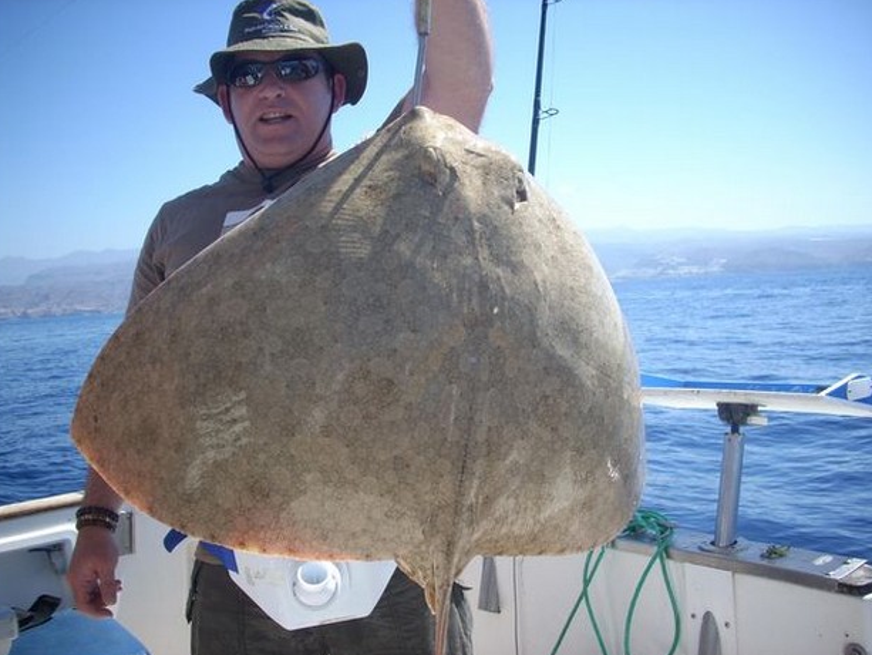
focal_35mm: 38
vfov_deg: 37.7
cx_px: 434
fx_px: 957
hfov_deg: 49.0
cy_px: 329
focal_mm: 6.2
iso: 64
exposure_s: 1/169
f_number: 5.6
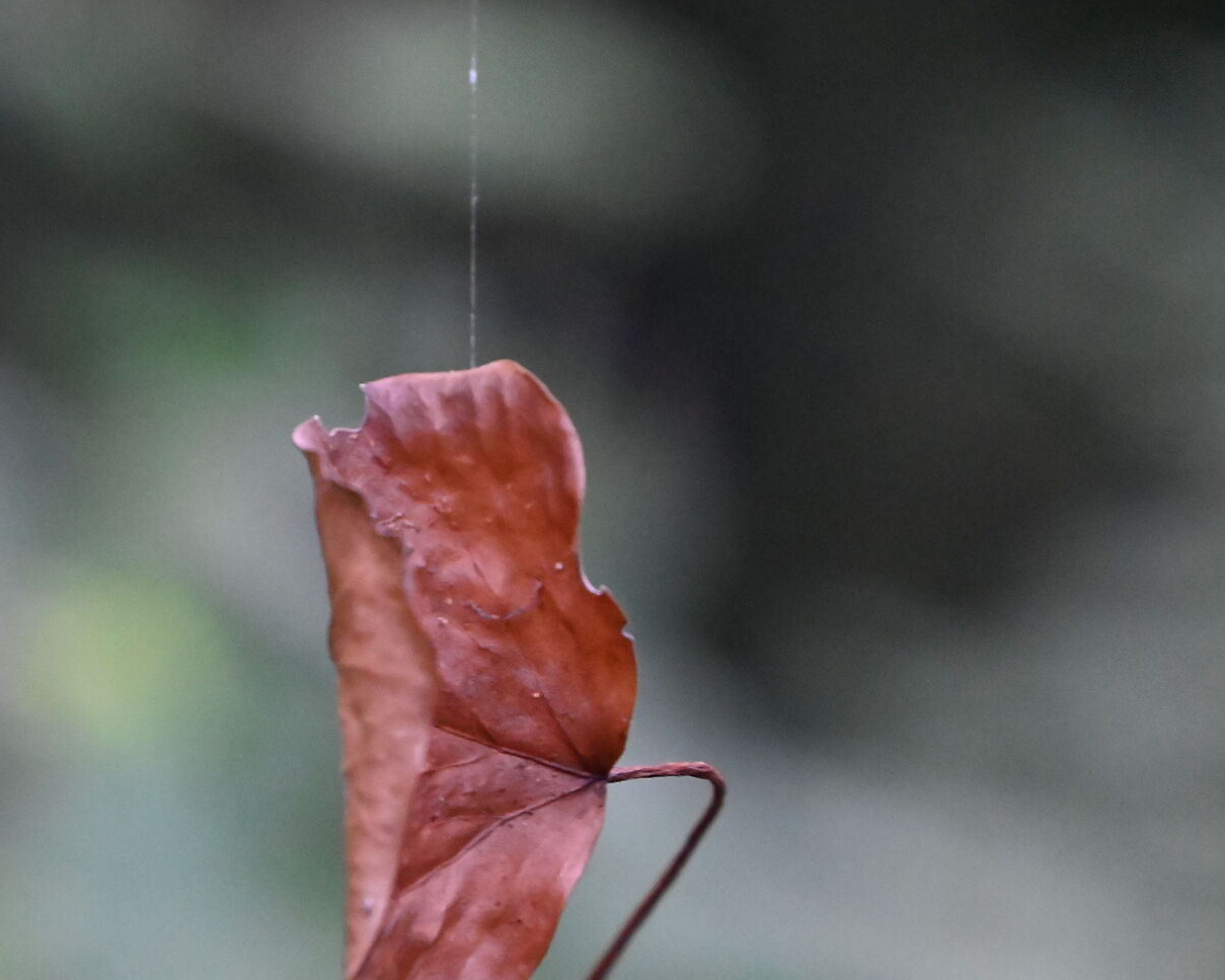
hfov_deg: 4.3
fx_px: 16205
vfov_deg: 3.5
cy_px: 768
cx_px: 504
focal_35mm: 447
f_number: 5.6
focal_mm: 240
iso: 12800
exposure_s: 1/125
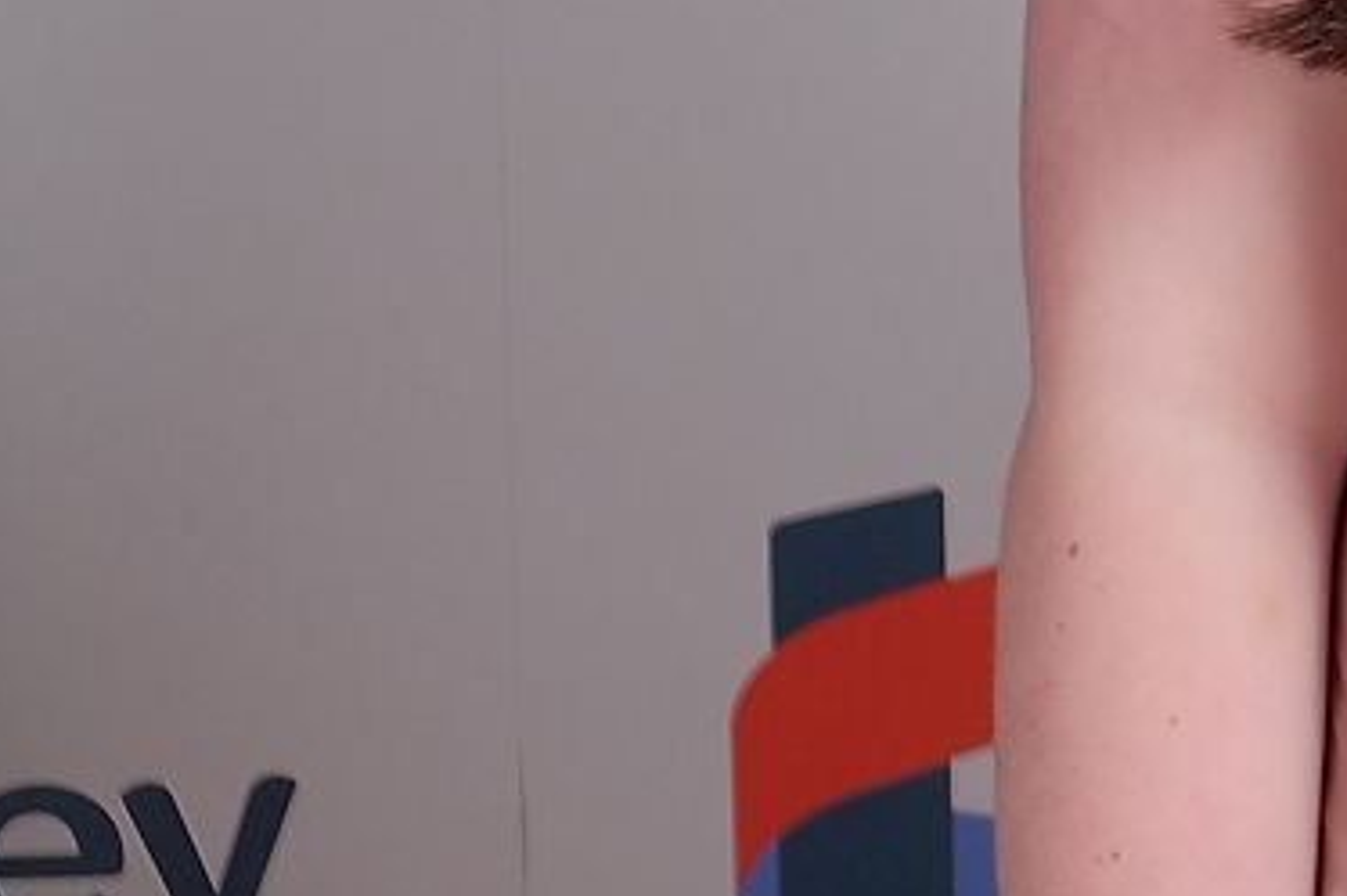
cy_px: -327
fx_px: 8826
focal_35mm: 236
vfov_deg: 5.8
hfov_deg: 8.1
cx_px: 3162
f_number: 4
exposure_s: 1/180
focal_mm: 32.9
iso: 400
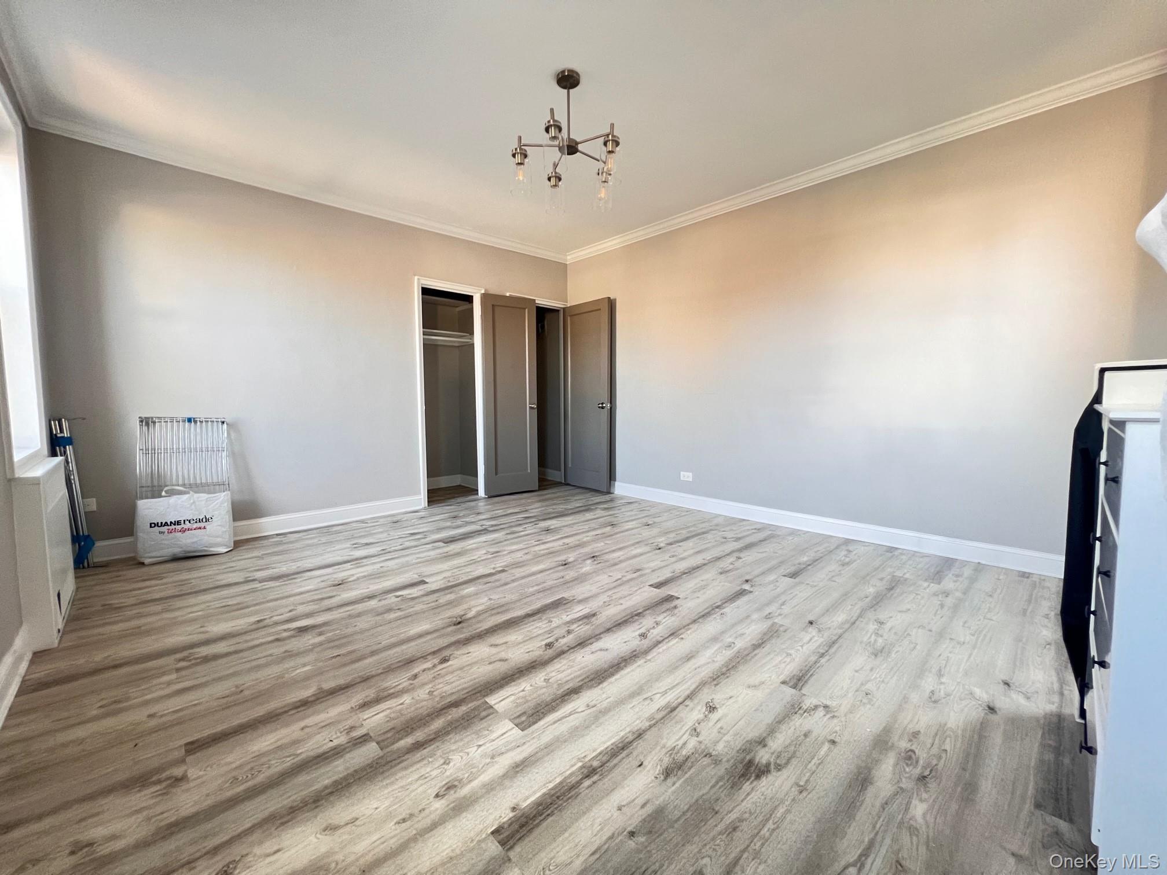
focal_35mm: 13
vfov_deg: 89.9
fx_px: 438
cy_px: 438
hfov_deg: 106.2
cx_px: 584
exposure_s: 1/60
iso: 320
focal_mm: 1.57
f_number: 1.8
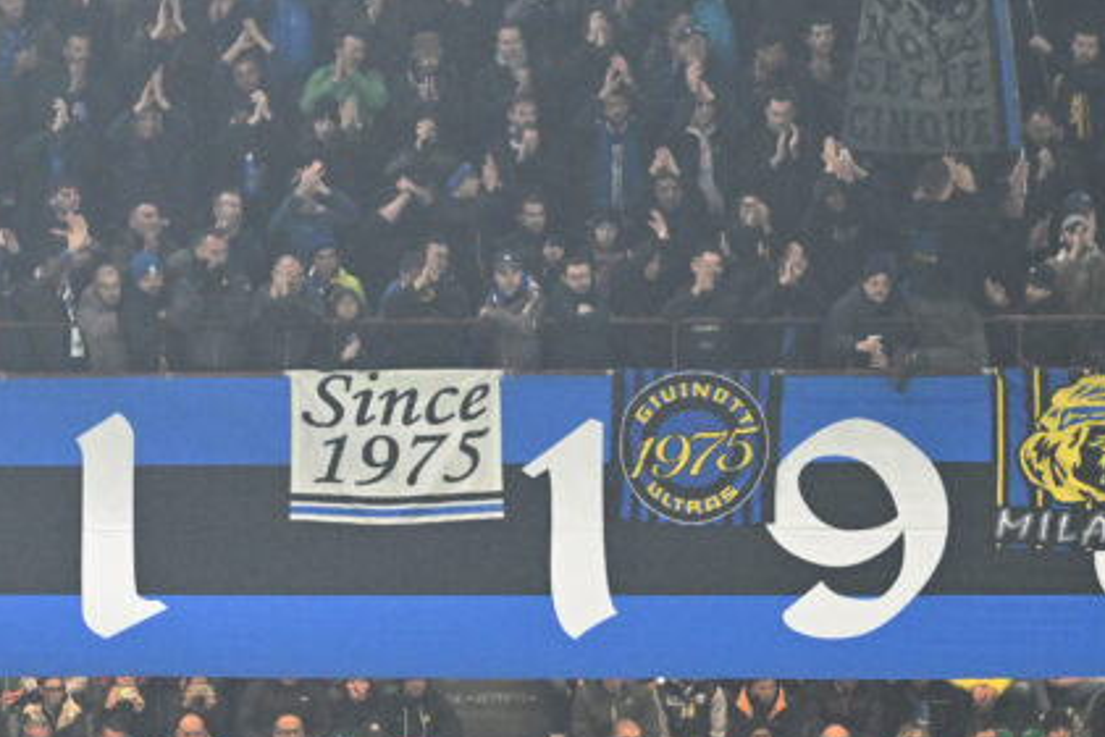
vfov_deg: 1.5
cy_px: -135
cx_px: 270
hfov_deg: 2.3
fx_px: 27633
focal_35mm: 900
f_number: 6
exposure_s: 1/125
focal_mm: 370
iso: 2000
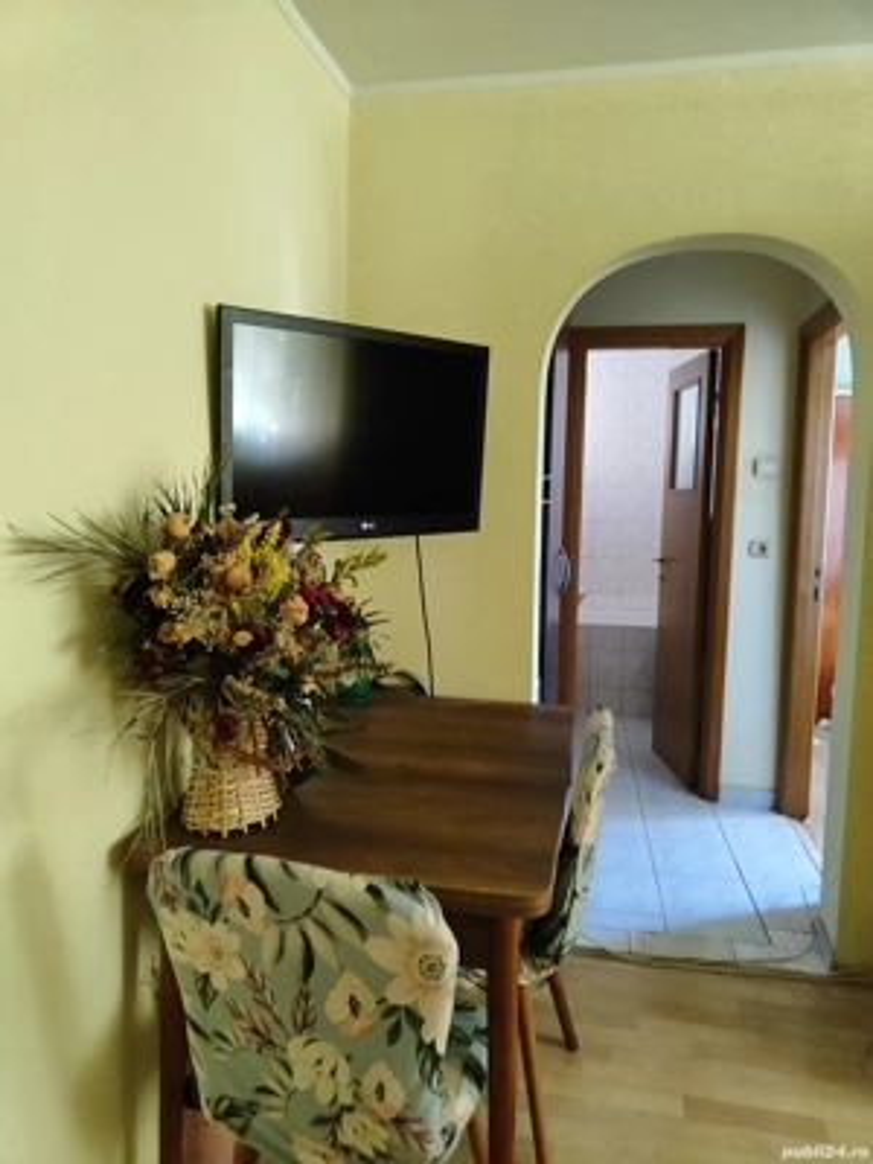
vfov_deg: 73.9
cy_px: 582
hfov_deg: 58.9
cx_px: 436
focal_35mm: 23
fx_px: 773
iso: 2400
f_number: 1.88
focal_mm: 5.59
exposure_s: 1/27
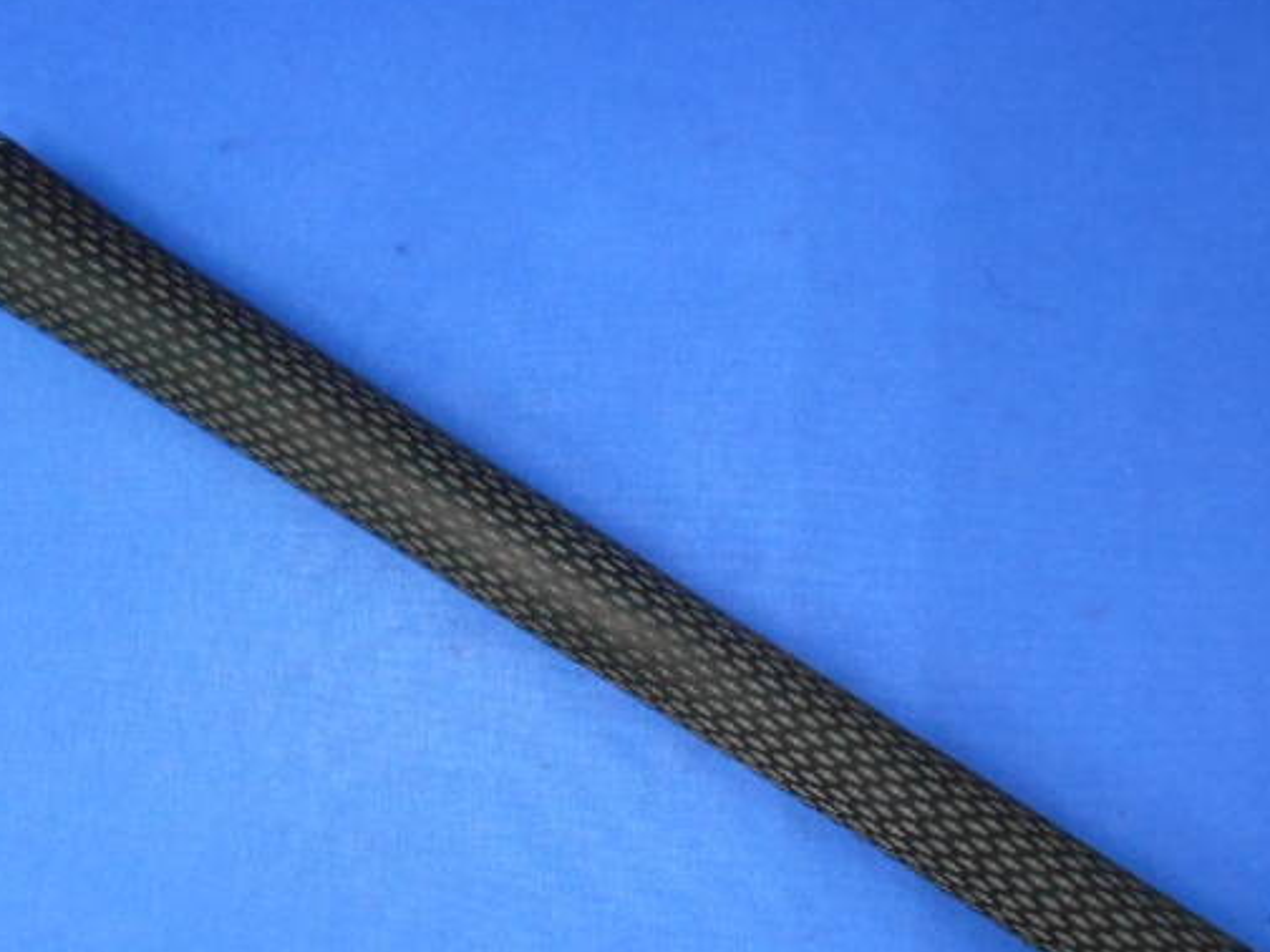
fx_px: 1211
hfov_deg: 55.3
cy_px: 569
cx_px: 592
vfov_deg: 42.7
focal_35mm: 33
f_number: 3.2
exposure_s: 1/80
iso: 800
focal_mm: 4.6
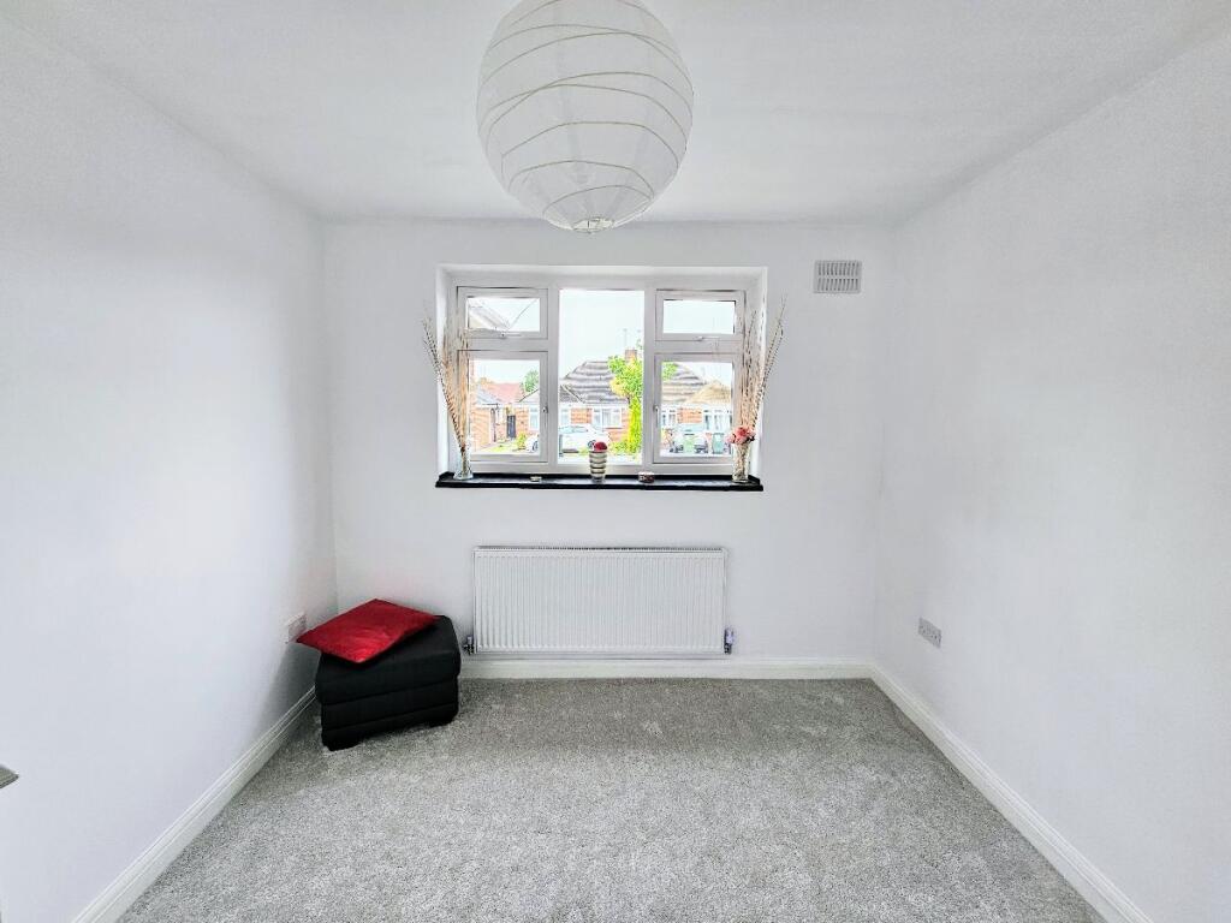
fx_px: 462
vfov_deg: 89.9
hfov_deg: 106.2
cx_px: 616
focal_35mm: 13
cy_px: 462
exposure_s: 1/50
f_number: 2.2
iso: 50
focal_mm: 2.2
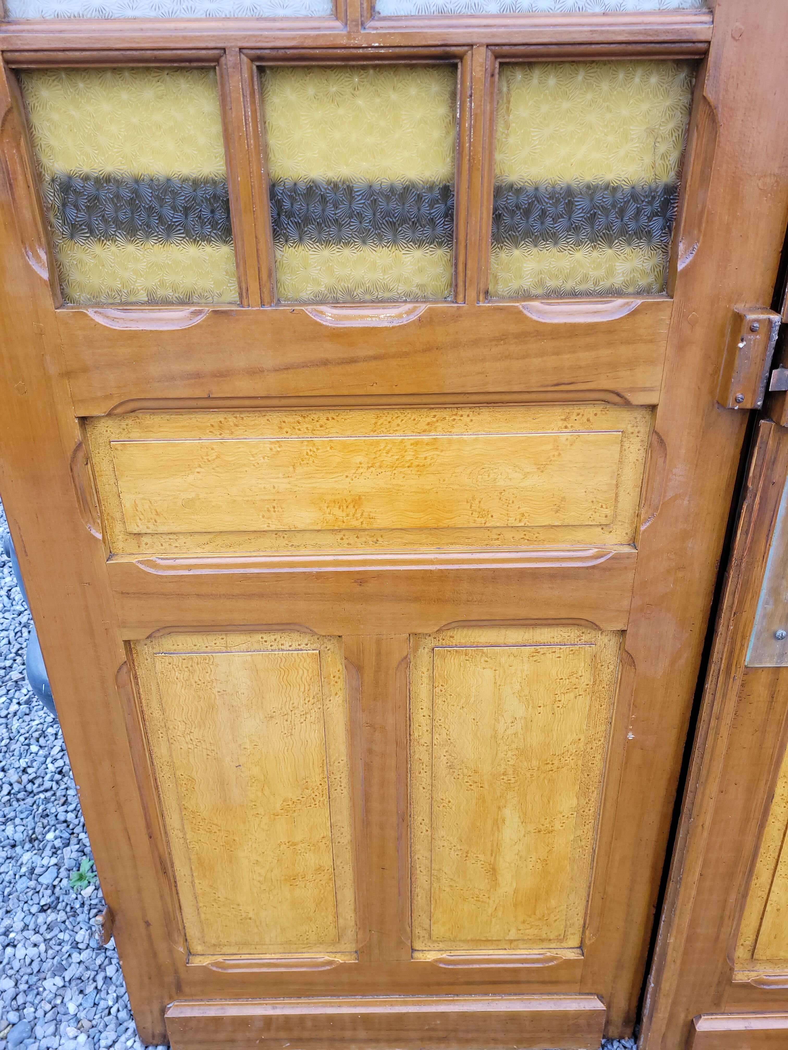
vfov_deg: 67.3
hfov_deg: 53.1
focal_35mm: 26
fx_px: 789
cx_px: 394
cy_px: 525
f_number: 1.8
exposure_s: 1/144
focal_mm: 5.4
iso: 40
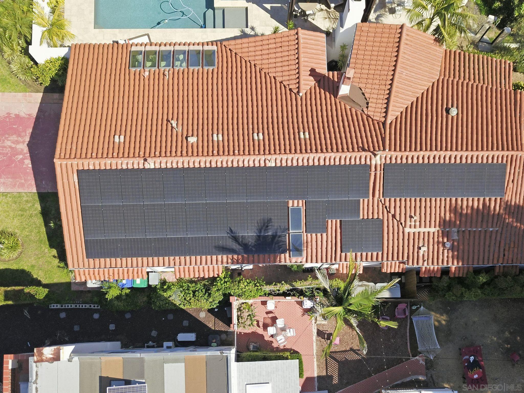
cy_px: 196
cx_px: 262
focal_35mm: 26
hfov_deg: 67.3
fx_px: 394
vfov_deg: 53.1
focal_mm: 4.7
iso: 100
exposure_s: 1/60
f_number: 2.2
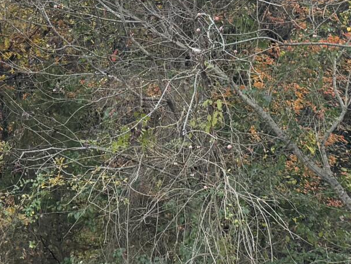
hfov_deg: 16.1
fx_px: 1197
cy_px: 142
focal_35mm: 118
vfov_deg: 12.6
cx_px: -52
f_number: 1.78
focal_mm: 6.76
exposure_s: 1/728
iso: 100
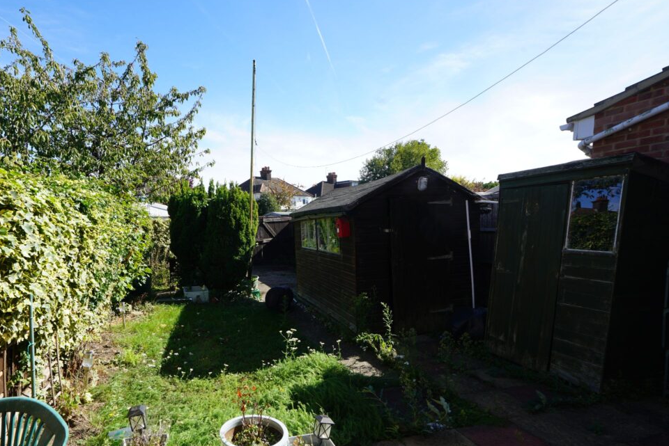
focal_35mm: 20
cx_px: 277
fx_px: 372
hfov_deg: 83.2
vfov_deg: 61.4
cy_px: 270
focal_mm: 16
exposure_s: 1/80
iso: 100
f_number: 10
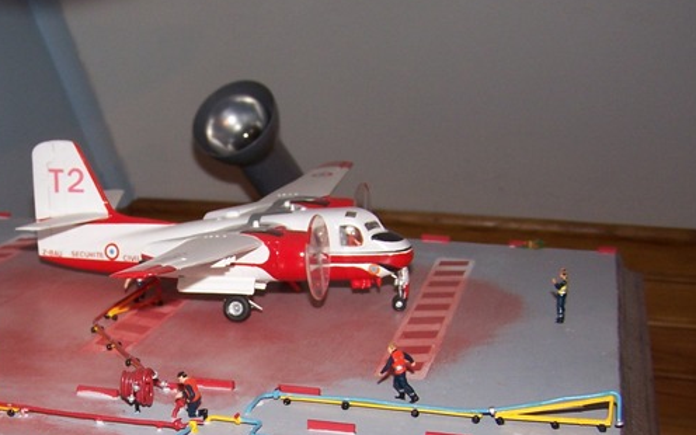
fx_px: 1233
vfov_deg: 19.8
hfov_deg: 31.0
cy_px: 356
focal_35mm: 65
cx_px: 184
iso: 80
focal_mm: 6.3
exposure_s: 1/60
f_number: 2.8
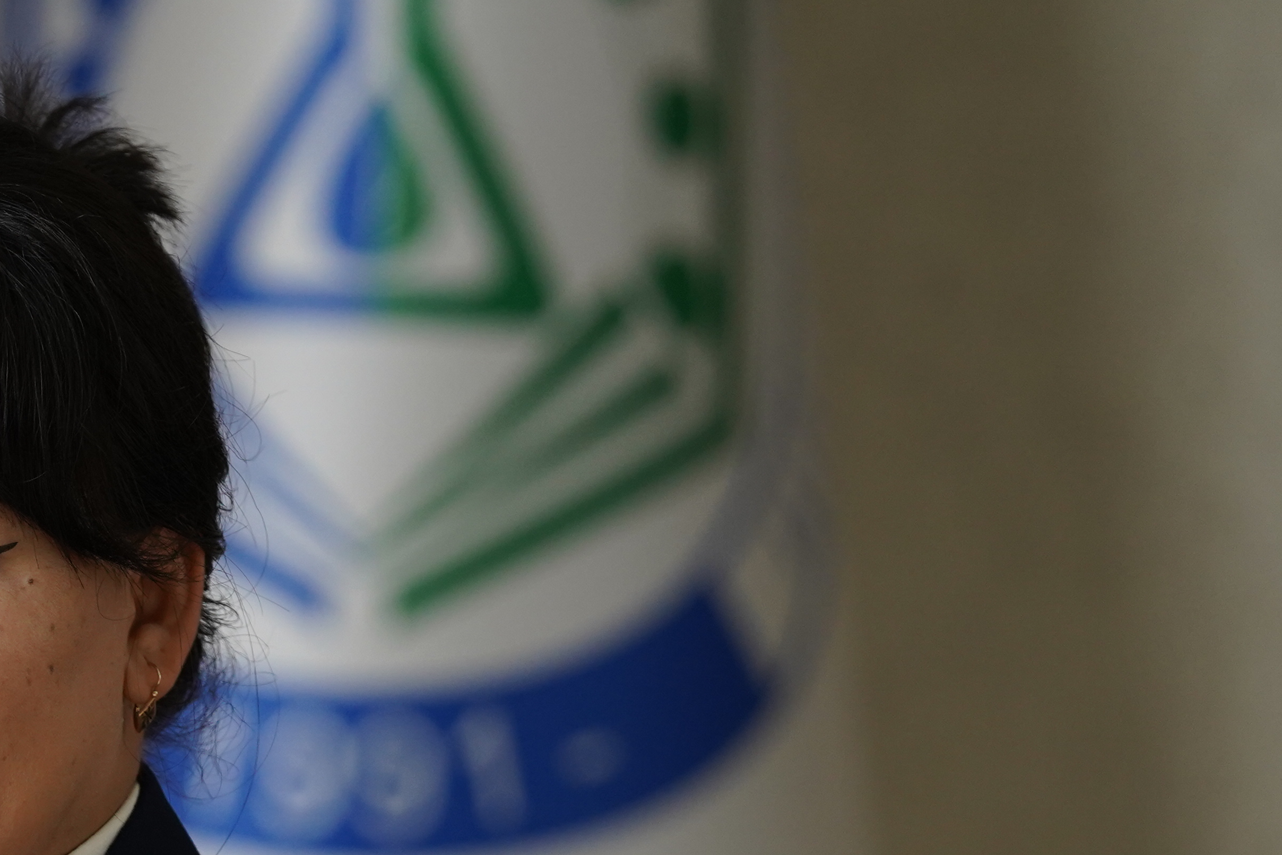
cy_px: 978
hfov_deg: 4.5
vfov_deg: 3.0
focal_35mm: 457
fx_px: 16274
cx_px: -200
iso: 1600
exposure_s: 1/250
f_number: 4
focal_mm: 184
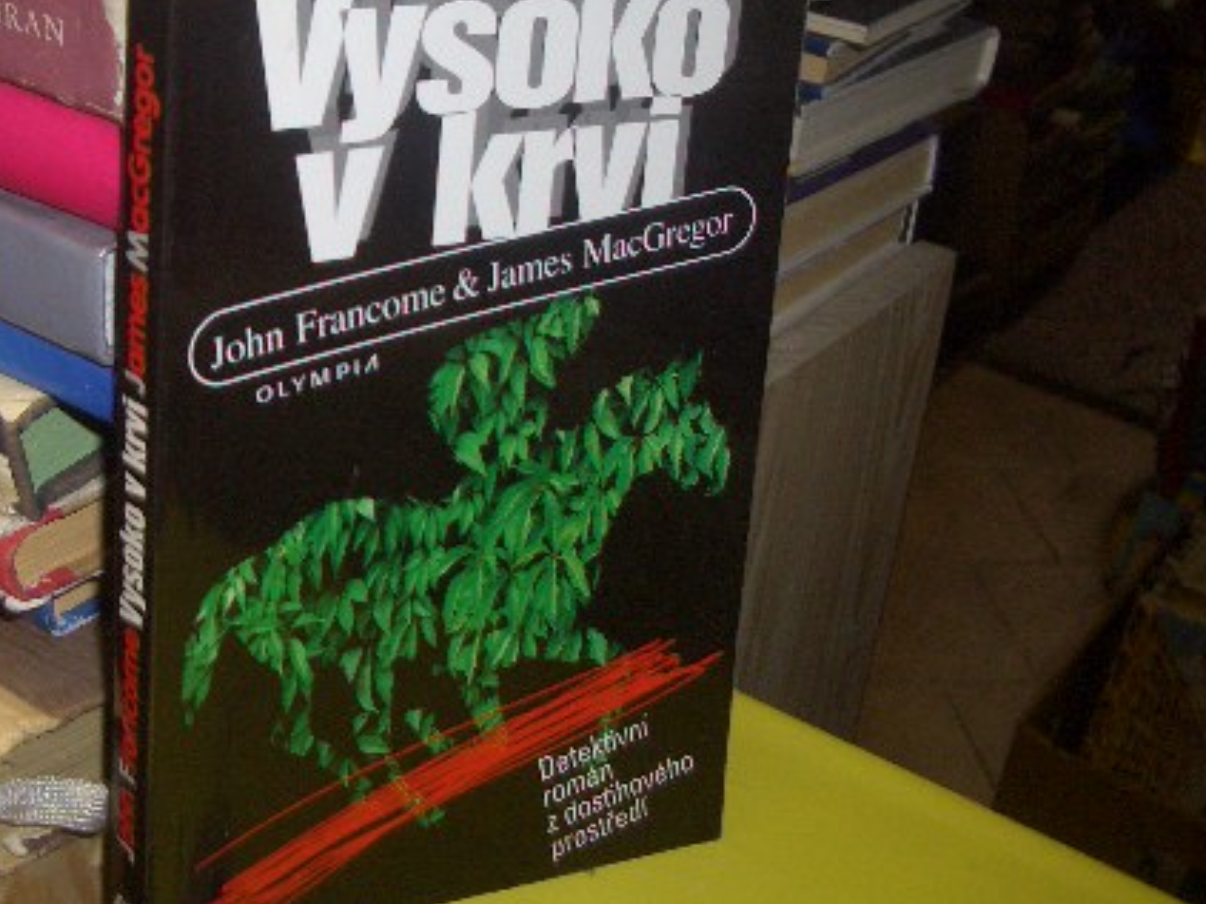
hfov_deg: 35.7
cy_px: 337
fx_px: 1846
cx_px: 382
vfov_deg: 27.4
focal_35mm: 53
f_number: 2.6
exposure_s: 1/60
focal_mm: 5.8
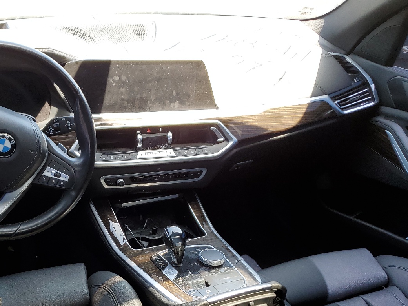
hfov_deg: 45.3
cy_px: 234
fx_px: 471
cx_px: 106
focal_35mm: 40
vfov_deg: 35.1
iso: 50
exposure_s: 1/130
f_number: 1.5
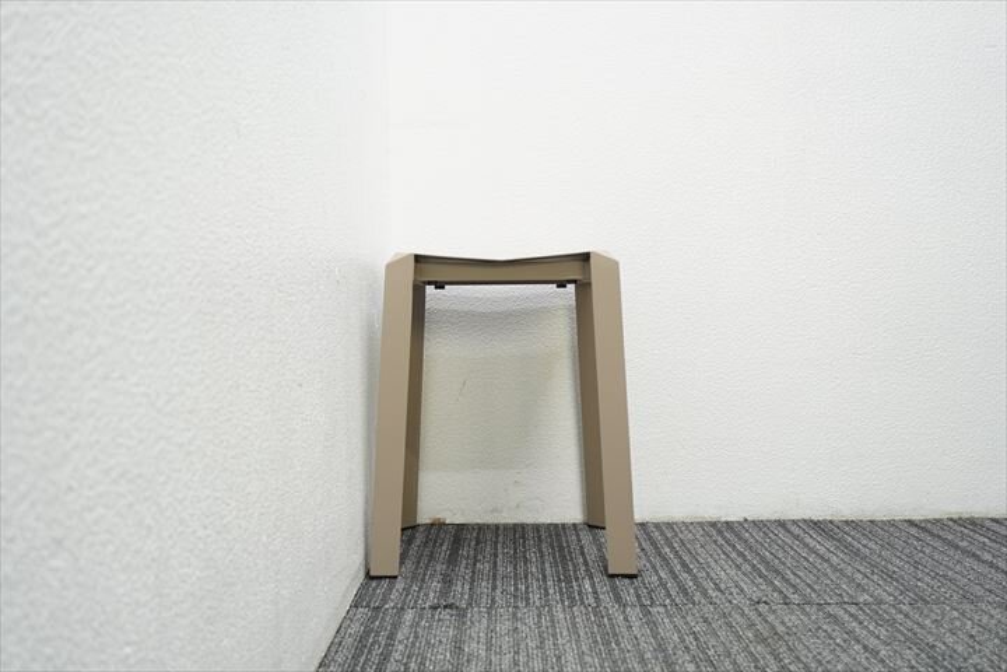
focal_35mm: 36
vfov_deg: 36.9
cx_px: 504
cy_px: 336
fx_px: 1007
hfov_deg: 53.1
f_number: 4.5
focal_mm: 24
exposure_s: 1/40
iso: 250
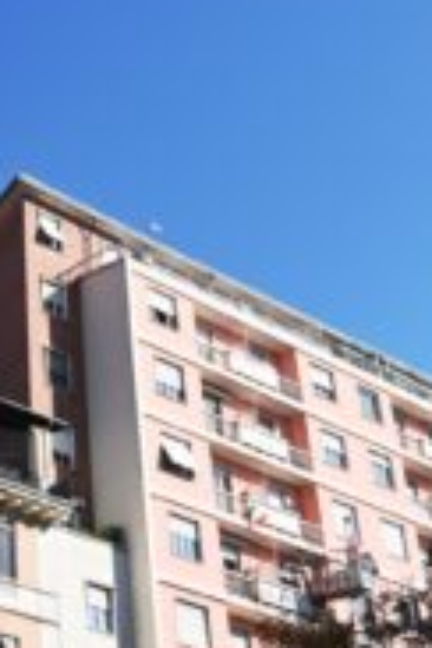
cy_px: 42
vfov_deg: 25.1
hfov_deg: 16.7
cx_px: -90
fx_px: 1404
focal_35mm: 78
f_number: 8
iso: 100
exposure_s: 1/250
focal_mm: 18
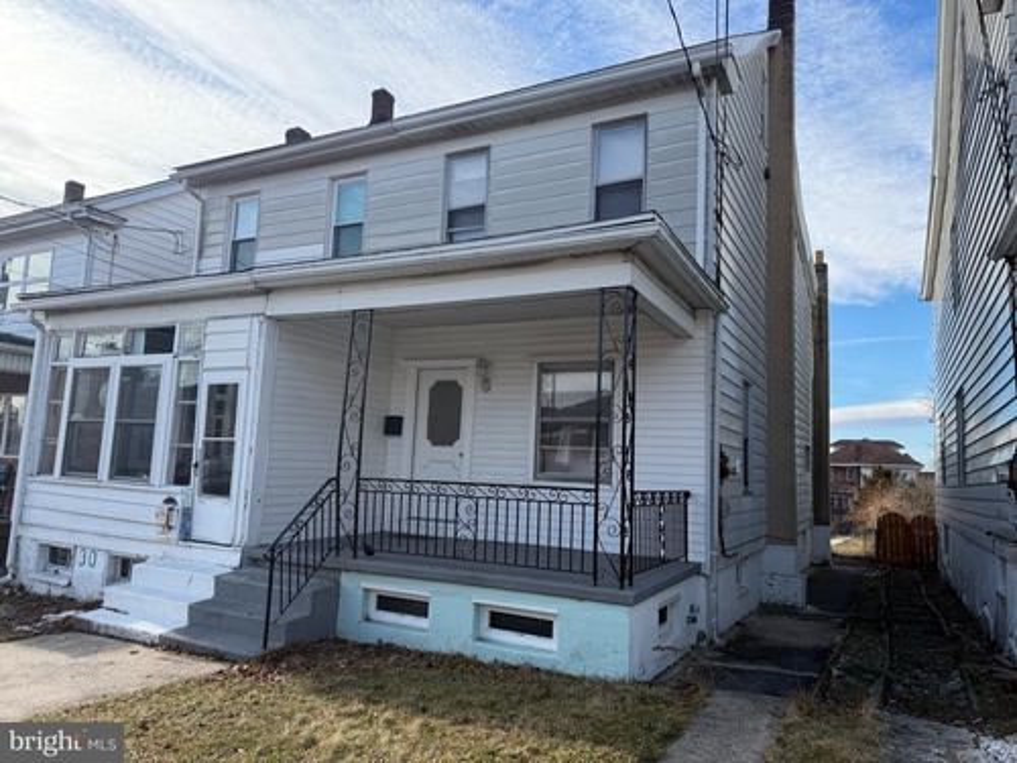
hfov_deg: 71.6
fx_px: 705
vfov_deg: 56.8
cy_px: 382
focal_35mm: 24
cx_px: 508
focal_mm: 6.76
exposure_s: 1/3279
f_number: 1.78
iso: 100
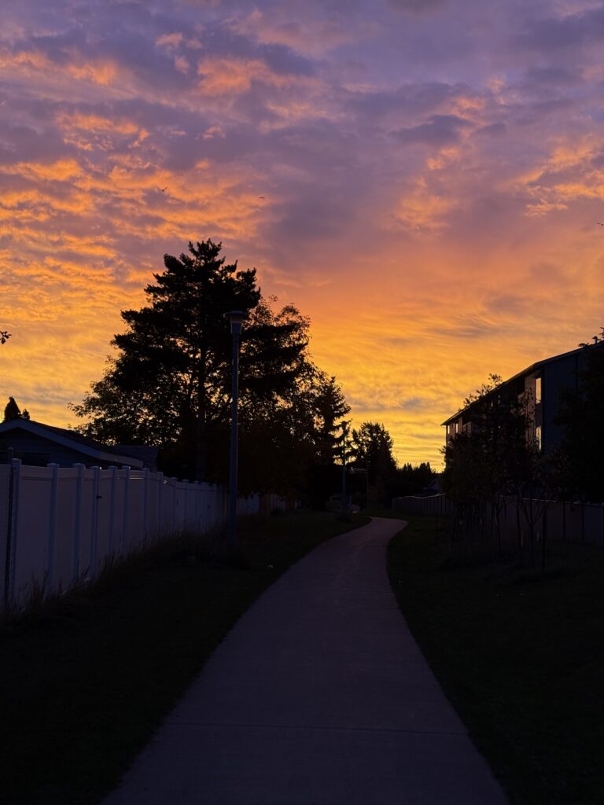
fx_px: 1117
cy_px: 402
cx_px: 302
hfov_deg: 30.3
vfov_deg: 39.7
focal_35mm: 48
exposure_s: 1/122
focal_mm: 6.76
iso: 64
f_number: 1.78
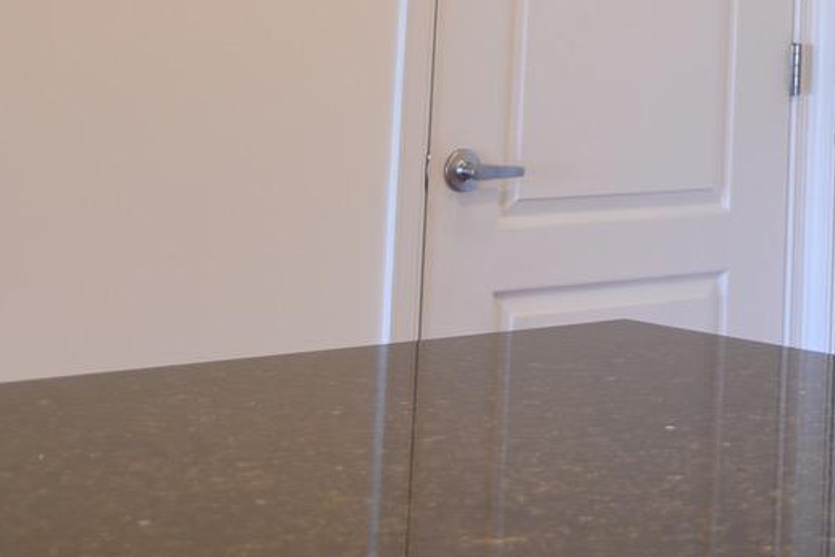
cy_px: -341
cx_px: 1182
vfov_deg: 13.4
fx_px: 2204
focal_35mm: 95
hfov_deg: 19.3
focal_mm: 24
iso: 125
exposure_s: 1/6
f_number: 4.5
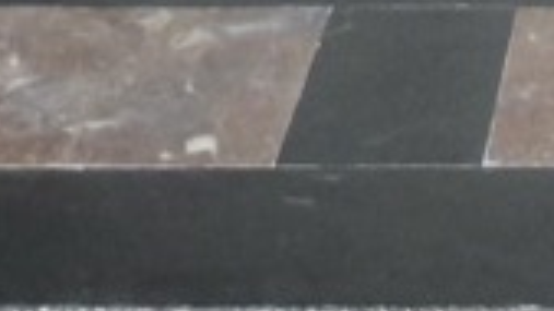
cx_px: 849
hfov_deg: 9.6
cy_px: -1098
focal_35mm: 217
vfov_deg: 4.8
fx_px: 3187
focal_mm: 5
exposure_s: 1/60
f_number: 3.5
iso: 200
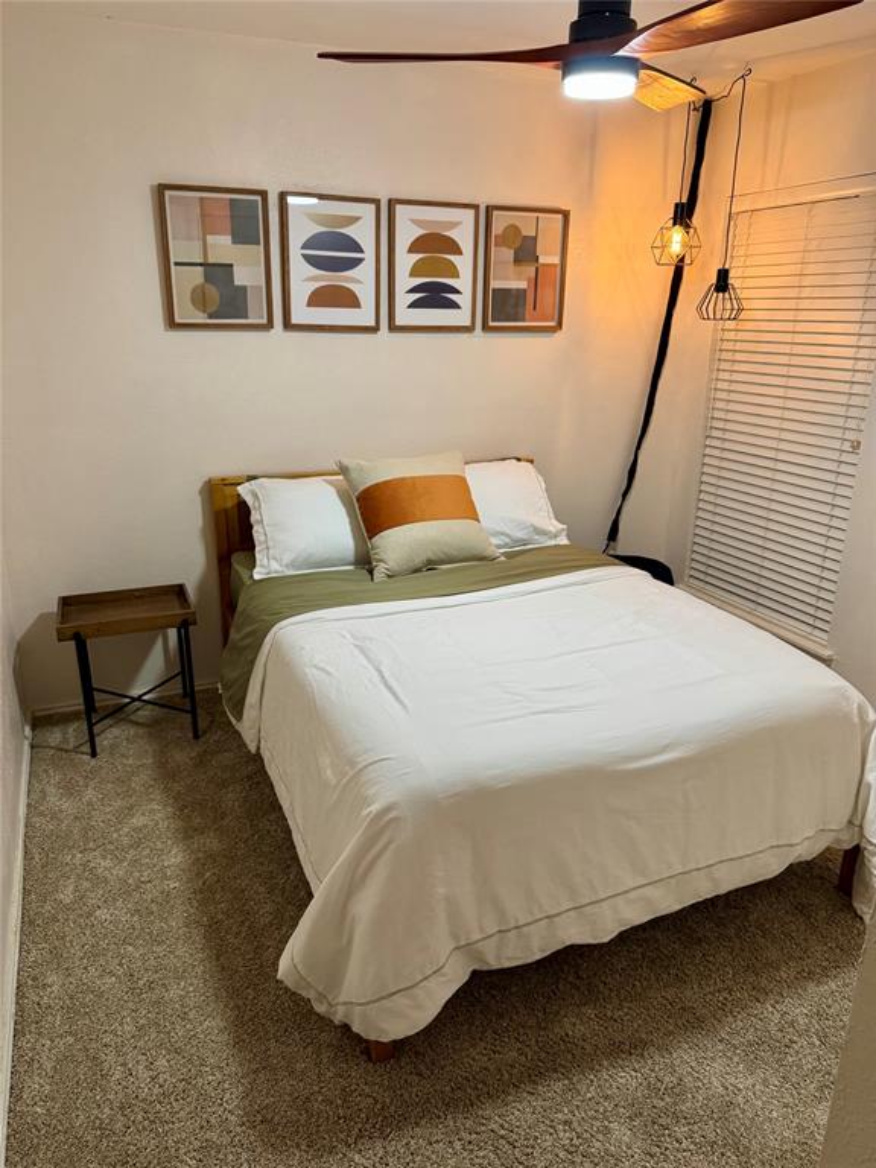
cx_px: 438
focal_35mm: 24
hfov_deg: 56.8
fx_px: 810
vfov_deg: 71.6
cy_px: 584
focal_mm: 6.76
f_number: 1.78
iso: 320
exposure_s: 1/60
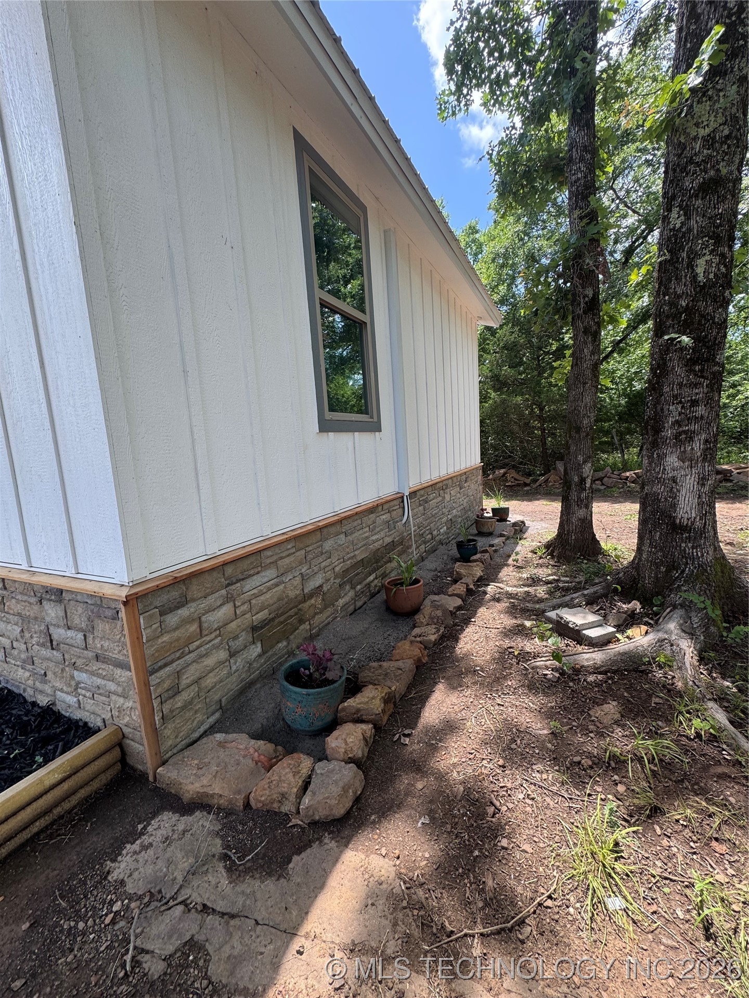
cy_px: 499
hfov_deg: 85.7
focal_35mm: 14
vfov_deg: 102.1
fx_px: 404
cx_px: 374
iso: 40
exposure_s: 1/246
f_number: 2.2
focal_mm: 2.22
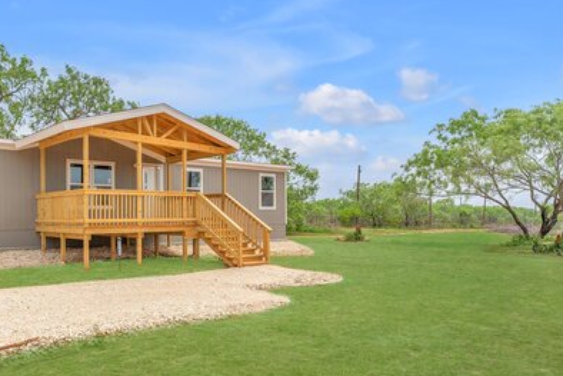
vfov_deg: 46.9
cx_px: 109
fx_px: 430
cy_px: 229
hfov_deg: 60.8
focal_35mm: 27
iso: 125
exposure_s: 1/200
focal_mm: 16.9
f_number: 10
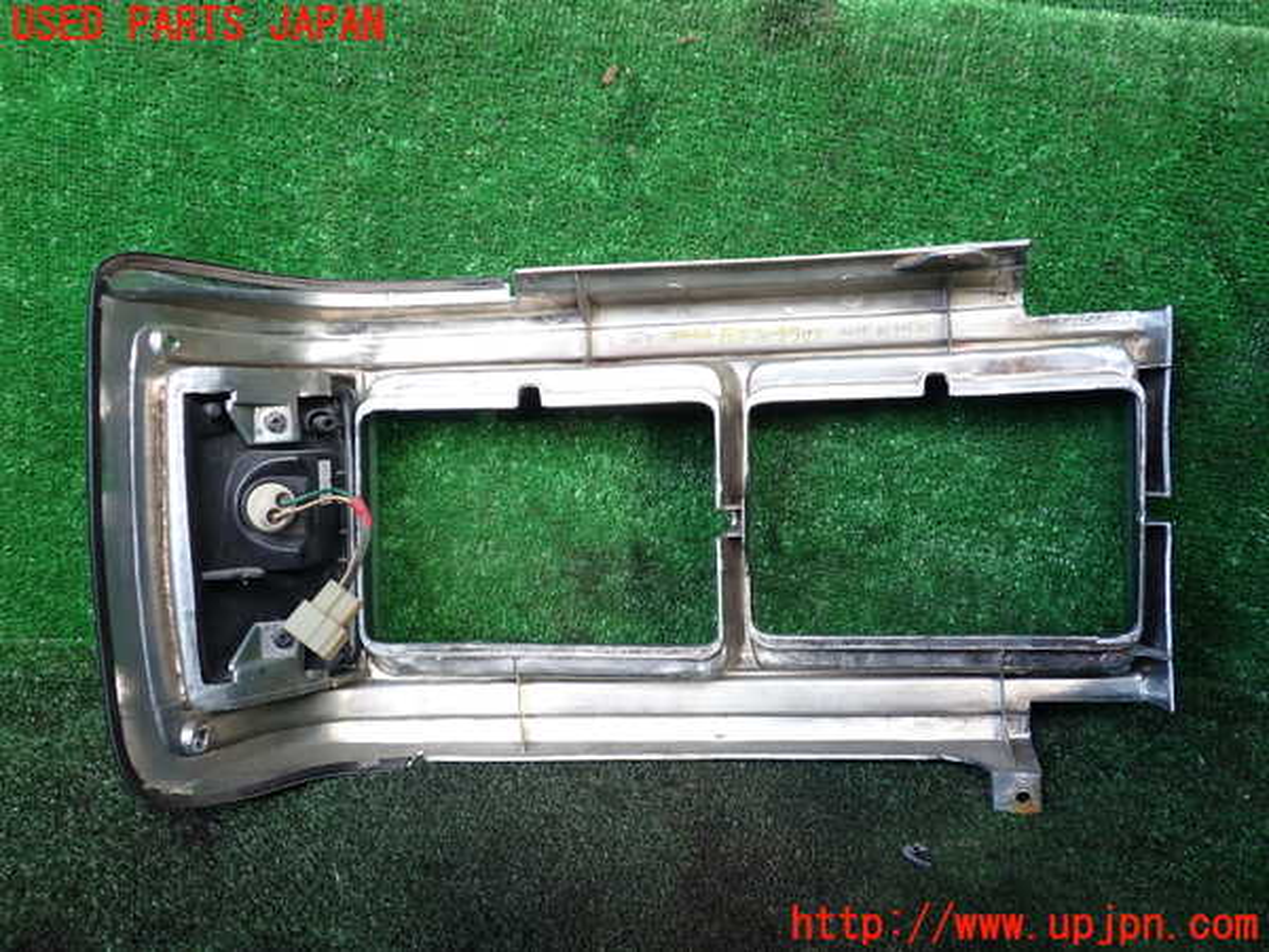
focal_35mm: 30
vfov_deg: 46.8
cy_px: 476
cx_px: 634
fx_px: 1100
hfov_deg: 60.0
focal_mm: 5.4
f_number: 2.3
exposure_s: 1/60
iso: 125
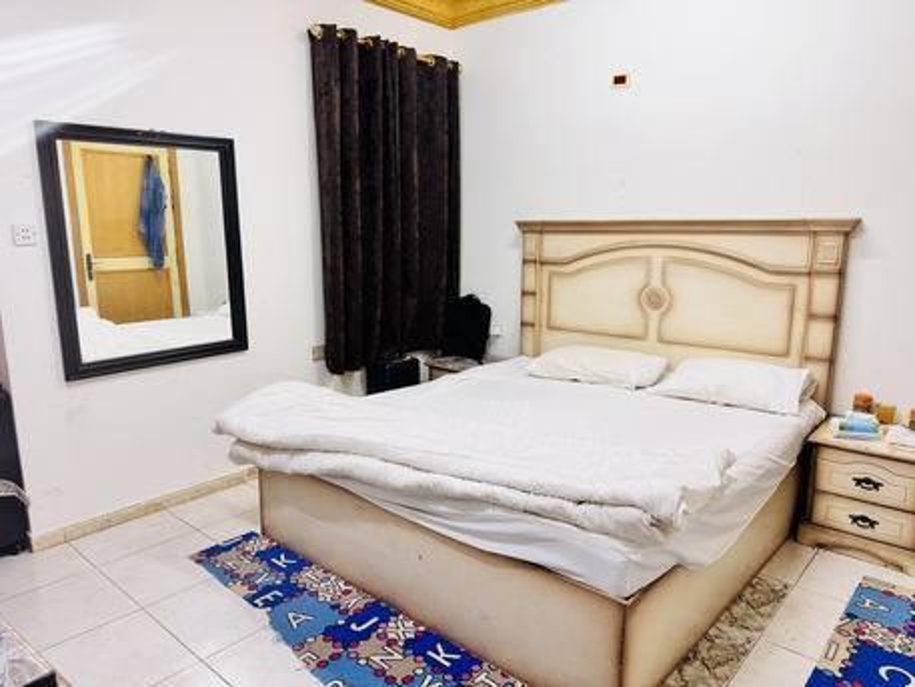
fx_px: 635
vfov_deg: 56.8
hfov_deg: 71.6
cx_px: 458
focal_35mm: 24
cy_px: 344
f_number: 1.78
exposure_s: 1/60
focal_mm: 6.76
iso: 200
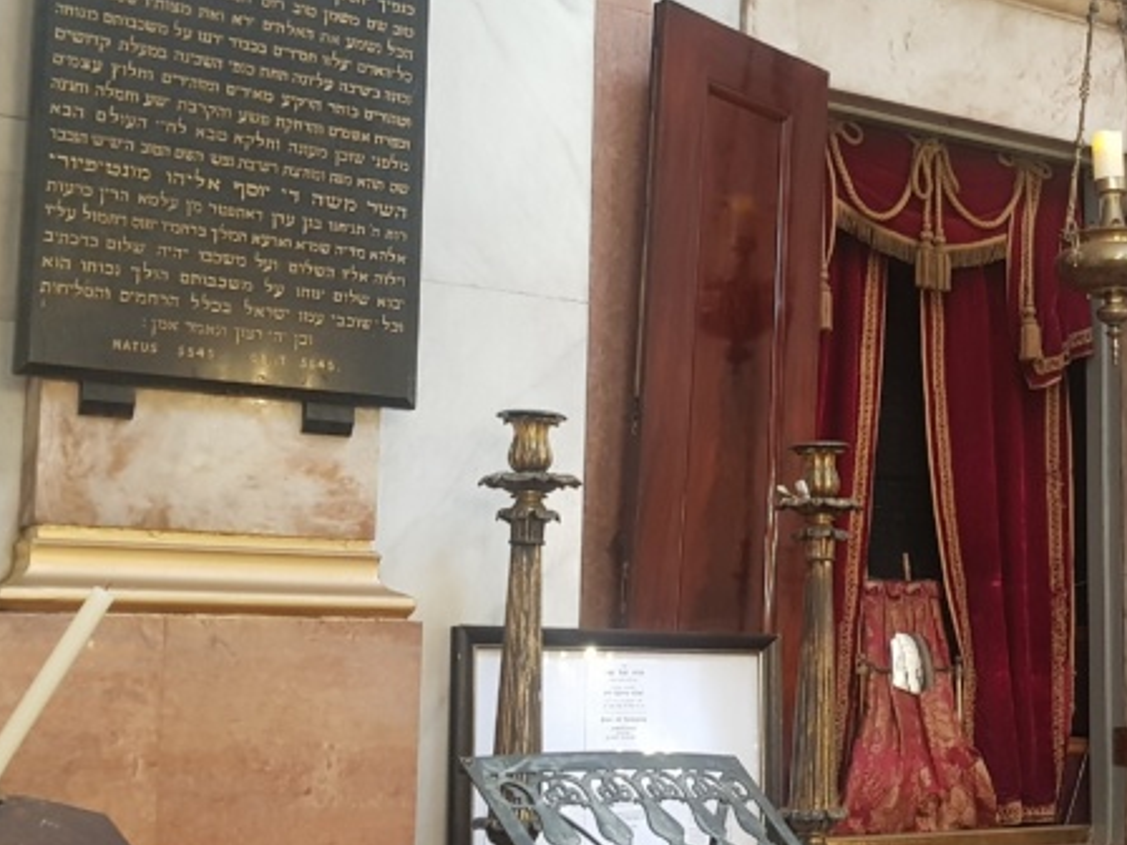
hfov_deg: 31.8
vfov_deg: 25.2
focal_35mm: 58
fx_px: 1888
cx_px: 999
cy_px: 483
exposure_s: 1/25
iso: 200
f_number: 1.7
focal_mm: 4.2
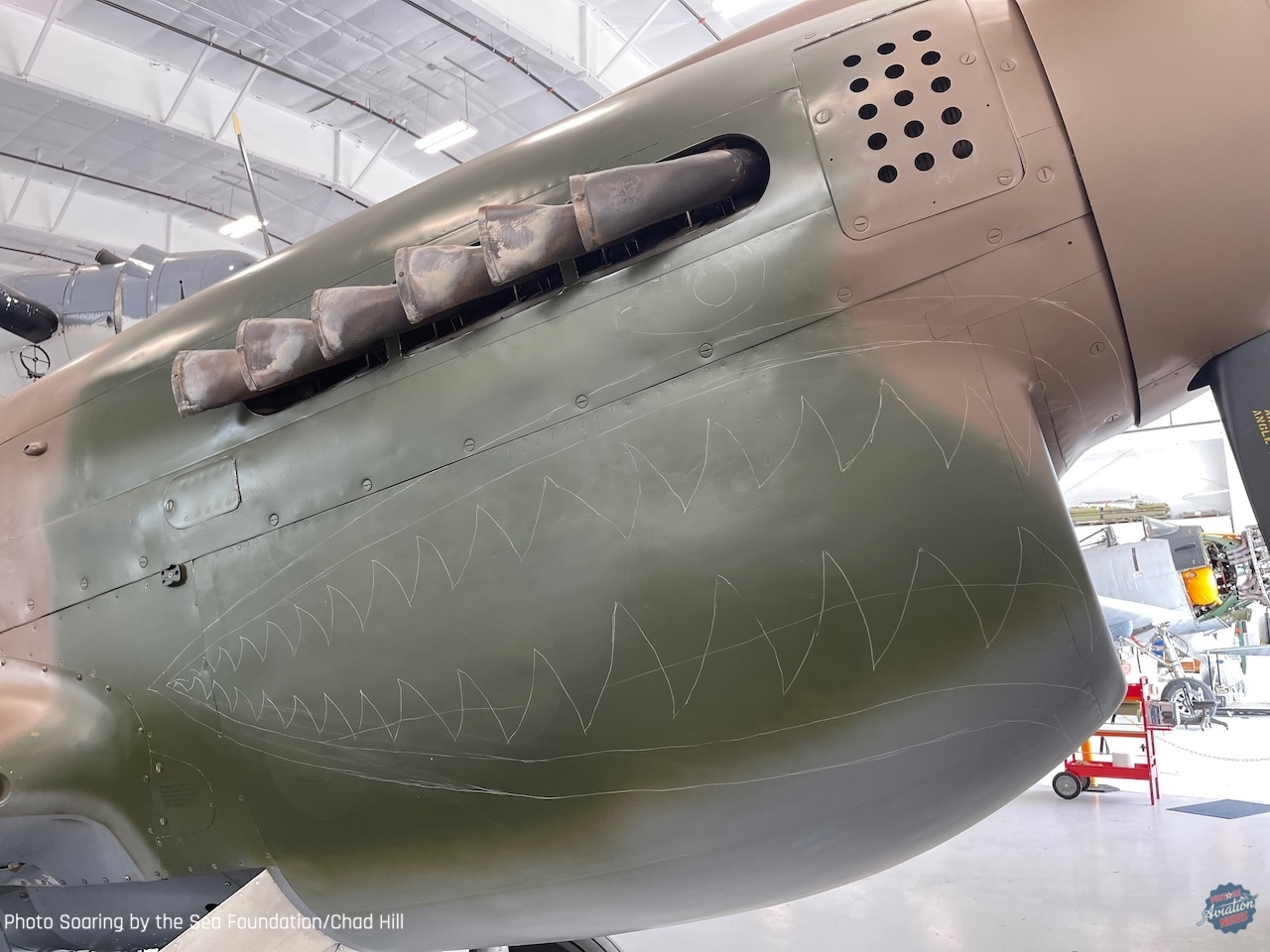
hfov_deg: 69.4
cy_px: 476
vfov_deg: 54.9
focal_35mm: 25
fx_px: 917
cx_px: 635
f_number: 1.6
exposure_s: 1/121
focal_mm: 5.1
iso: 100
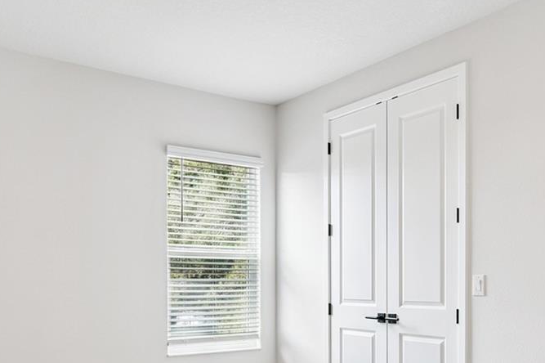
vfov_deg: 35.5
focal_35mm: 36
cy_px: 298
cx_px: 288
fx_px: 545
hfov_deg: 53.1
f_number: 7.1
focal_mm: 10
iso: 100
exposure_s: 1/8
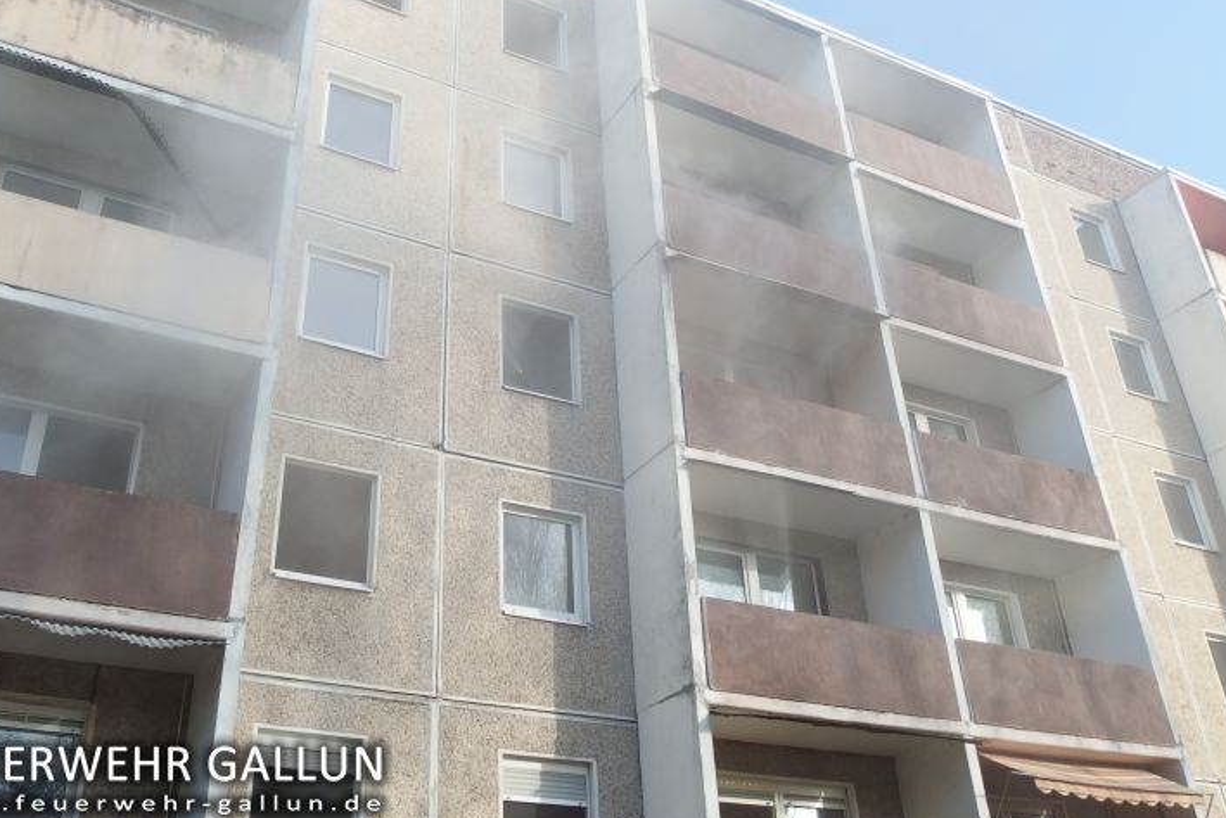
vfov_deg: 39.8
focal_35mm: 33
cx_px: 545
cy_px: 336
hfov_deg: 57.1
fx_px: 1124
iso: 100
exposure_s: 1/400
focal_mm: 4.7
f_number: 3.2
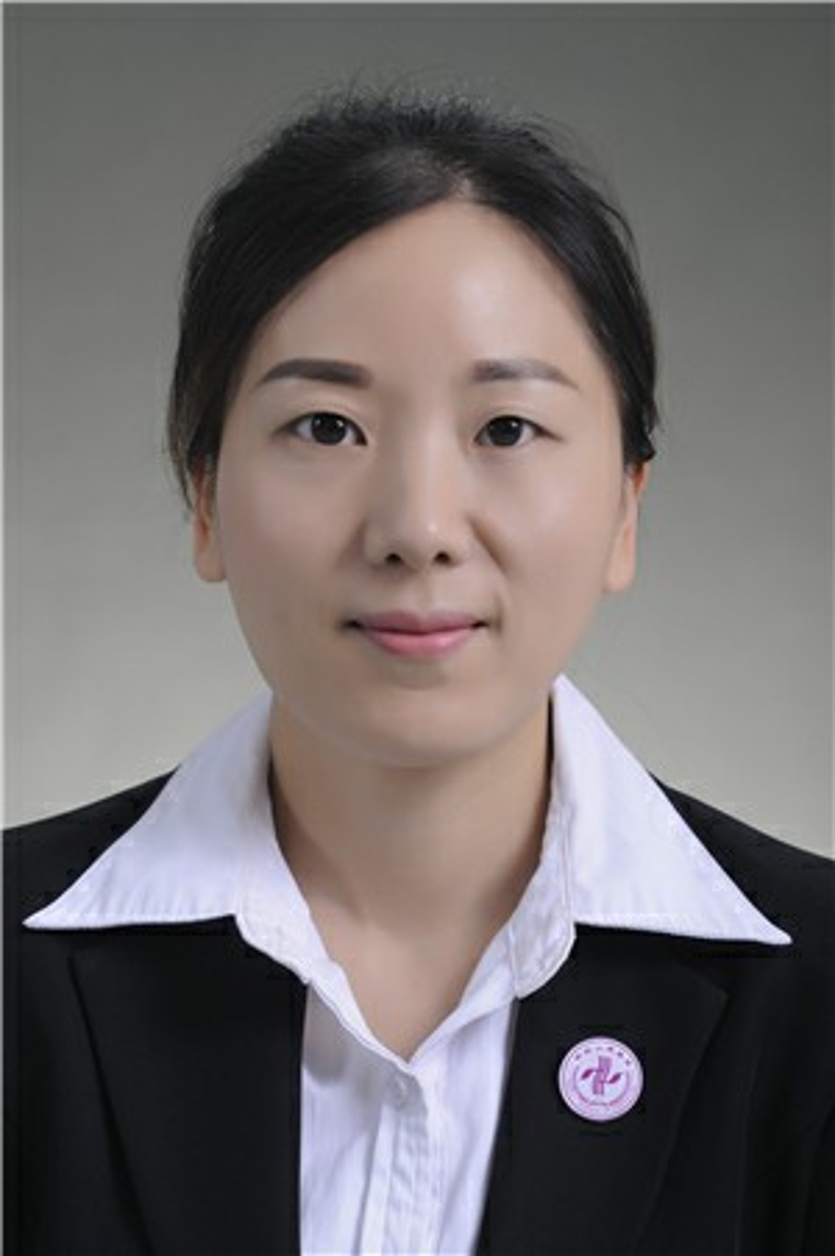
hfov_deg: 10.7
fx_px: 4442
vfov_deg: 16.1
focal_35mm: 128
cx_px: 418
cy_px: 628
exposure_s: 1/125
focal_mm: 85
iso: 160
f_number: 5.6
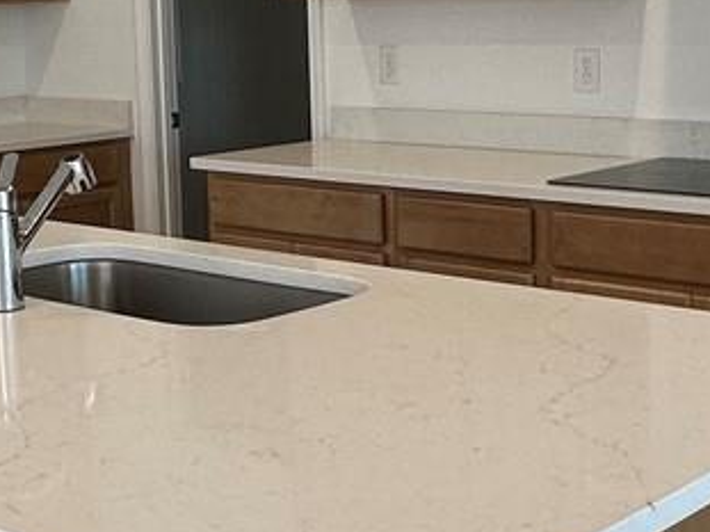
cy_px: 174
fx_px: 1476
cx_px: 317
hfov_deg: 27.0
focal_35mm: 72
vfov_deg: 20.4
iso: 125
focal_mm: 2.22
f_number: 2.2
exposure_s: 1/120
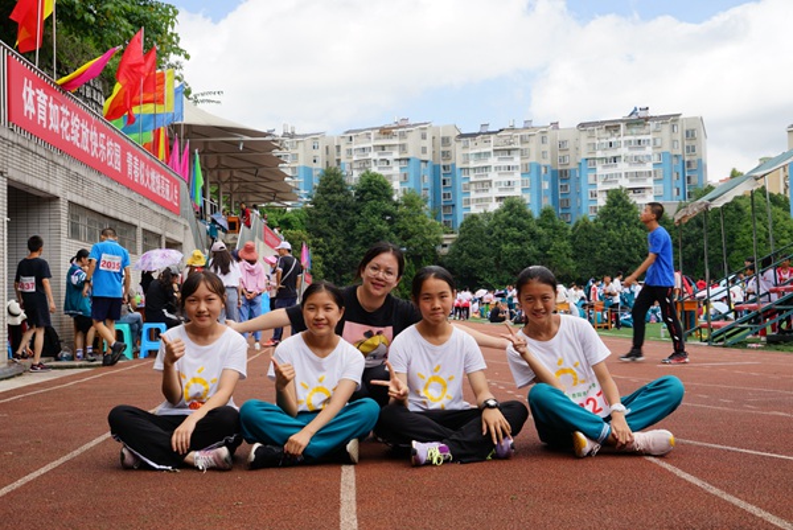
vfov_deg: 31.2
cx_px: 396
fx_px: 948
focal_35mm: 43
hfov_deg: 45.4
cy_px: 265
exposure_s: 1/100
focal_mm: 43
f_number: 9
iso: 100
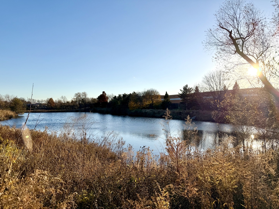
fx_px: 193
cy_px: 104
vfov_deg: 56.8
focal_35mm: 24
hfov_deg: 71.6
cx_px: 140
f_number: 1.78
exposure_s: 1/5714
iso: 80
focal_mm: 6.76
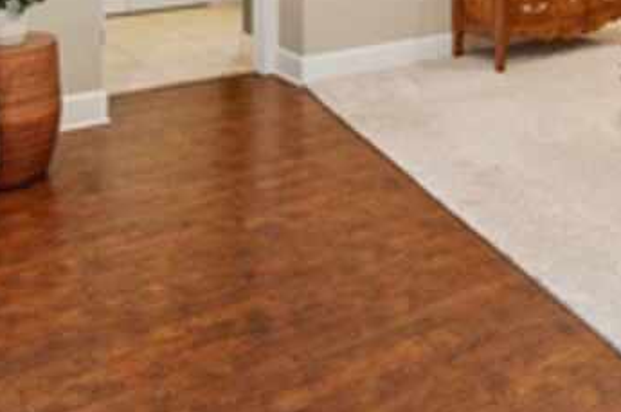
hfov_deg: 37.1
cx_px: 481
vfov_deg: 22.8
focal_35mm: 52
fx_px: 896
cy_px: -139
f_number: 4
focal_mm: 14
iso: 160
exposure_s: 1/13
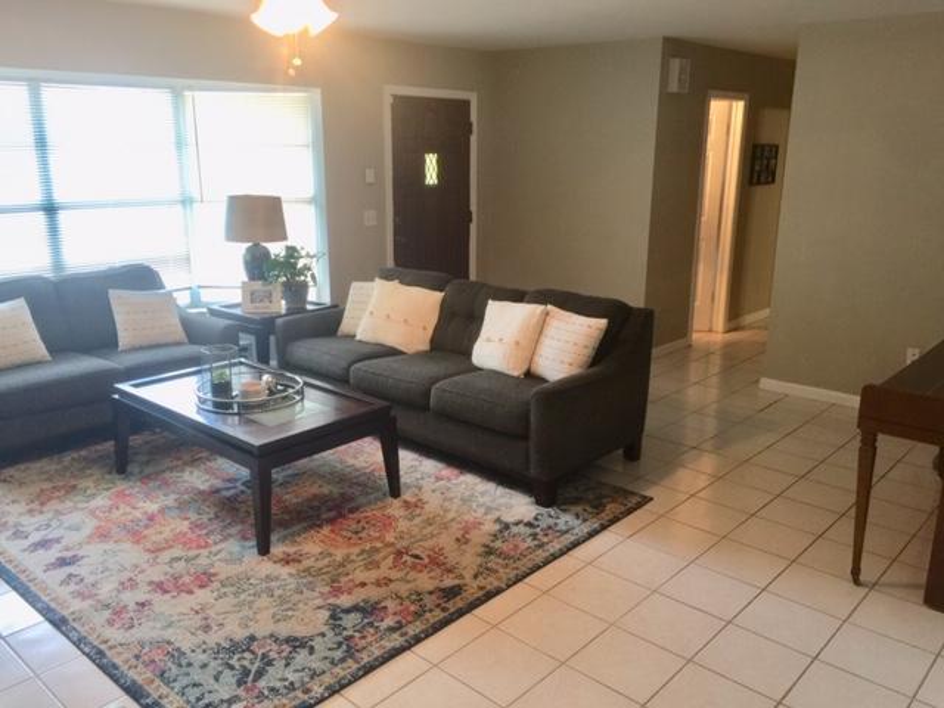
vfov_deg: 48.2
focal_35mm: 29
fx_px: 791
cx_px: 472
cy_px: 354
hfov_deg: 61.7
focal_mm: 4.15
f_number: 2.2
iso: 50
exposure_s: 1/15
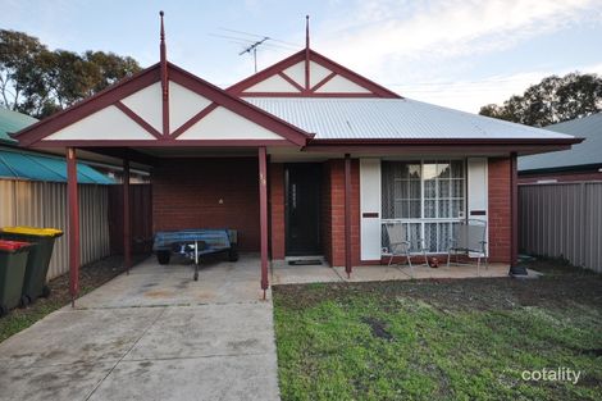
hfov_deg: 67.4
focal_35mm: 27
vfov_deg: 47.9
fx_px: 451
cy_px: 200
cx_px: 301
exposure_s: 1/125
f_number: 5.6
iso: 360
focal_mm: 18
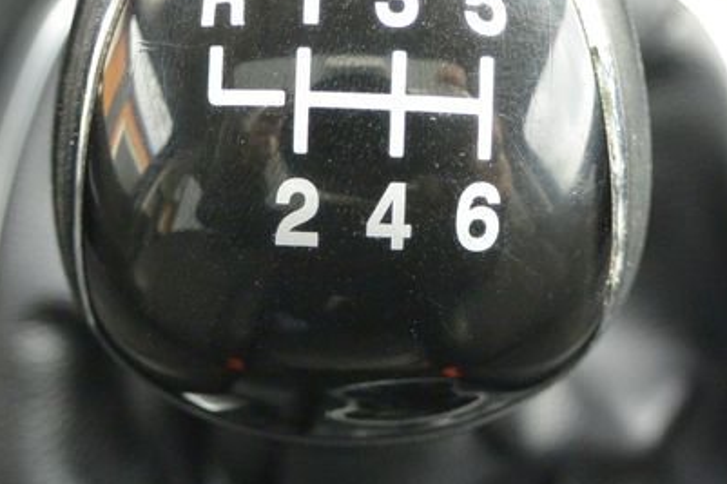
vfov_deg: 19.5
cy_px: 97
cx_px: 395
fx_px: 1393
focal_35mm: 69
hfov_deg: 29.2
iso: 400
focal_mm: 10
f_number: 3.5
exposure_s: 1/125
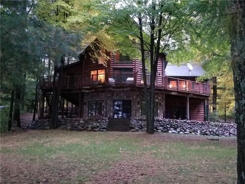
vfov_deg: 53.1
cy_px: 92
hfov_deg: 67.3
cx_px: 122
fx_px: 184
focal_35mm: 26
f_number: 1.7
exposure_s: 1/10
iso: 1000
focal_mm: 4.3
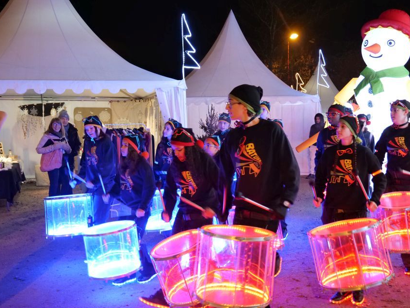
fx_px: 450
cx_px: 226
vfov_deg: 37.7
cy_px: 154
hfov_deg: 48.9
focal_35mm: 38
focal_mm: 35
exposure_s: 1/80
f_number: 4.5
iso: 10000
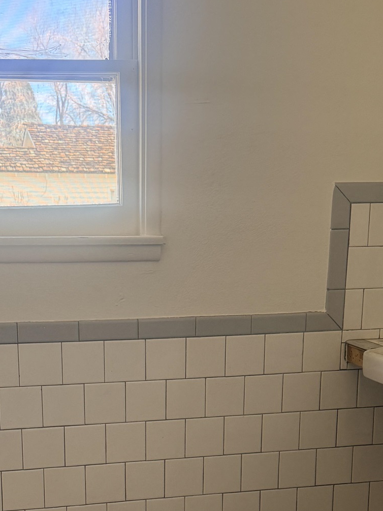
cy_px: 426
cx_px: 127
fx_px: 811
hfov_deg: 26.4
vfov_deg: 33.7
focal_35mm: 55
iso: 200
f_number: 1.78
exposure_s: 1/243
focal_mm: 6.76
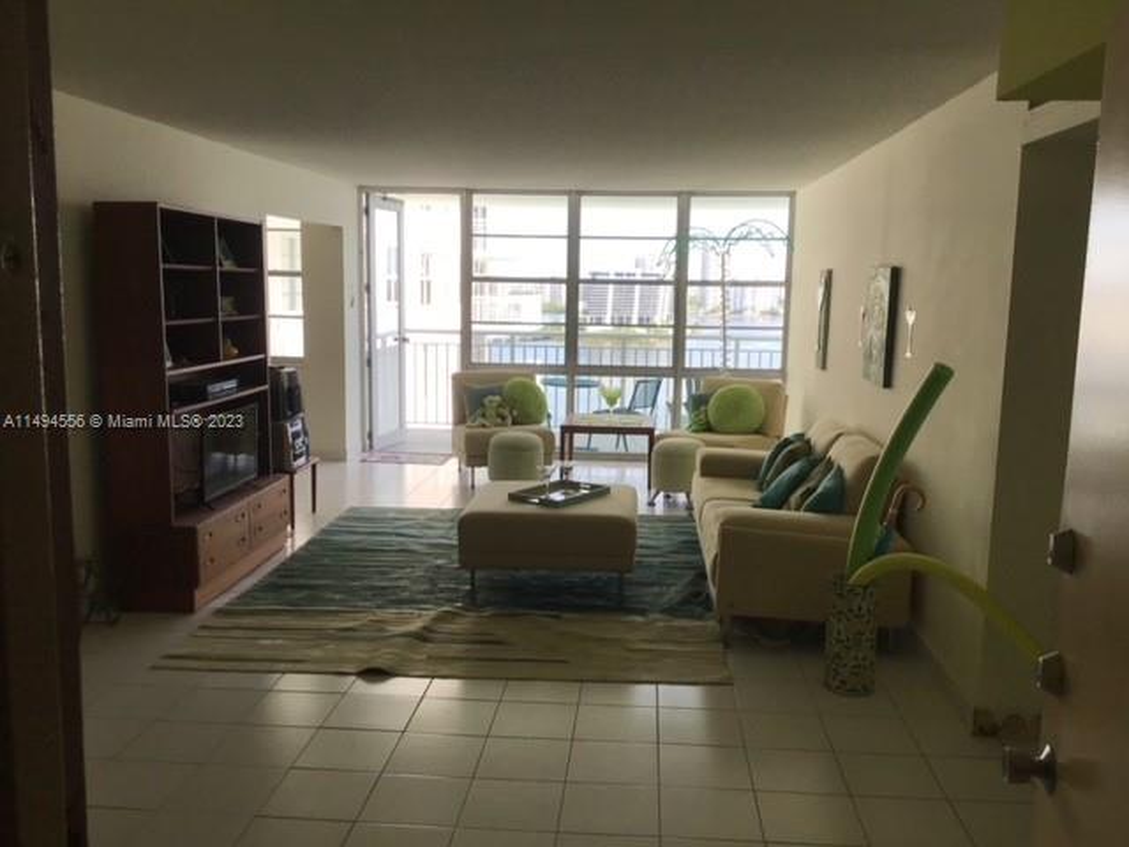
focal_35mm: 31
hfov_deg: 58.4
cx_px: 564
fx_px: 1011
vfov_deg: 45.4
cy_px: 424
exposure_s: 1/261
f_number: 2.4
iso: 25
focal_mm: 3.3
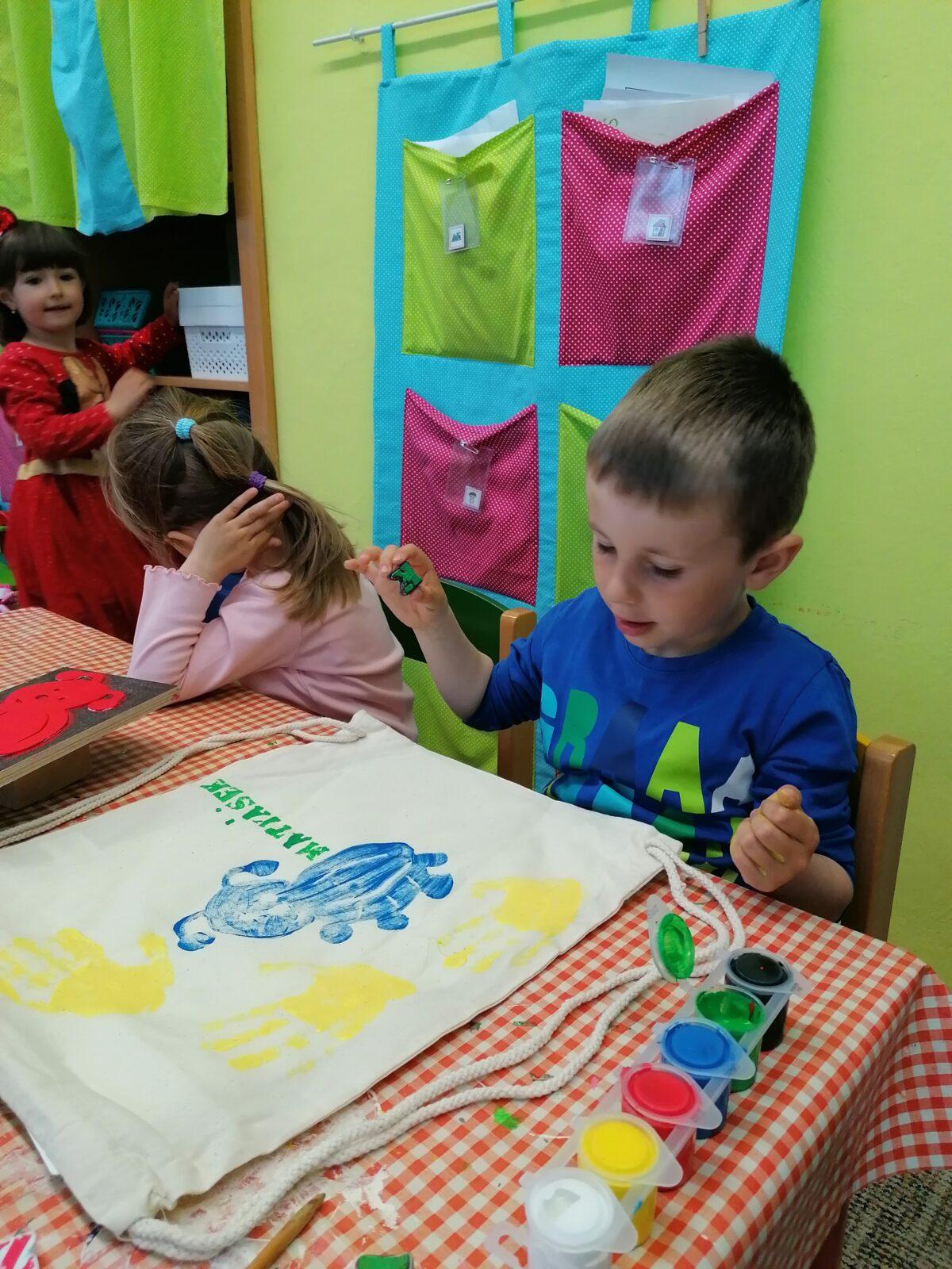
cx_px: 476
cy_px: 634
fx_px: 990
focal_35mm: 27
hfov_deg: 51.4
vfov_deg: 65.3
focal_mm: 4.75
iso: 200
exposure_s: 1/100
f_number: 1.8
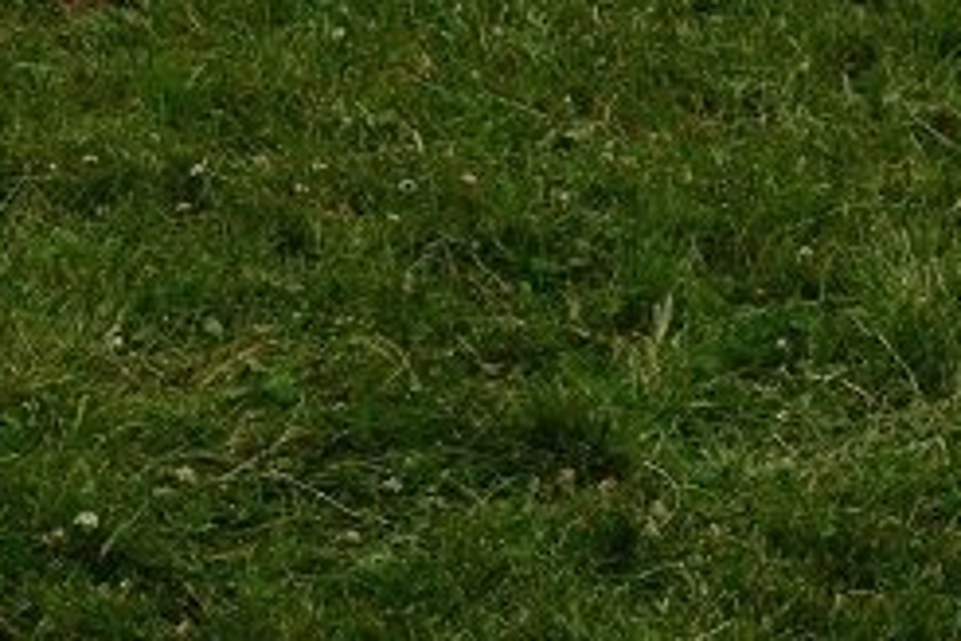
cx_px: 92
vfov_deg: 10.2
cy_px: -559
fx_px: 3363
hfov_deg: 16.1
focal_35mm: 126
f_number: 10
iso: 400
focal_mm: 22
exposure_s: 1/400
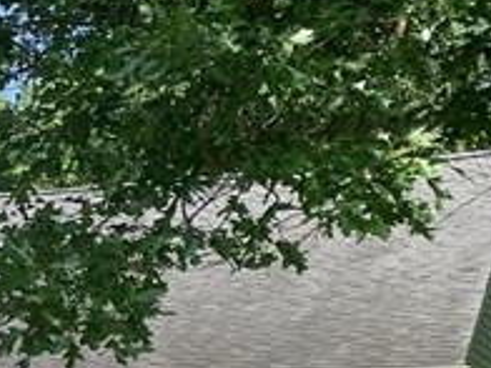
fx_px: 1929
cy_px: 248
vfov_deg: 10.9
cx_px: -711
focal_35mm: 136
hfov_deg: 11.7
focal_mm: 4.25
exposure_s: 1/981
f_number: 1.8
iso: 25
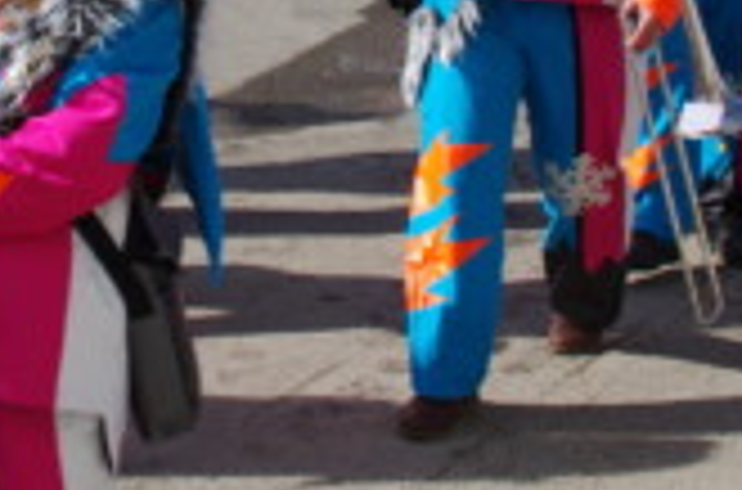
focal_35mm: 127
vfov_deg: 10.4
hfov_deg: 16.0
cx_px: 72
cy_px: -227
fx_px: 2610
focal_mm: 28
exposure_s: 1/160
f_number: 11
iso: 100
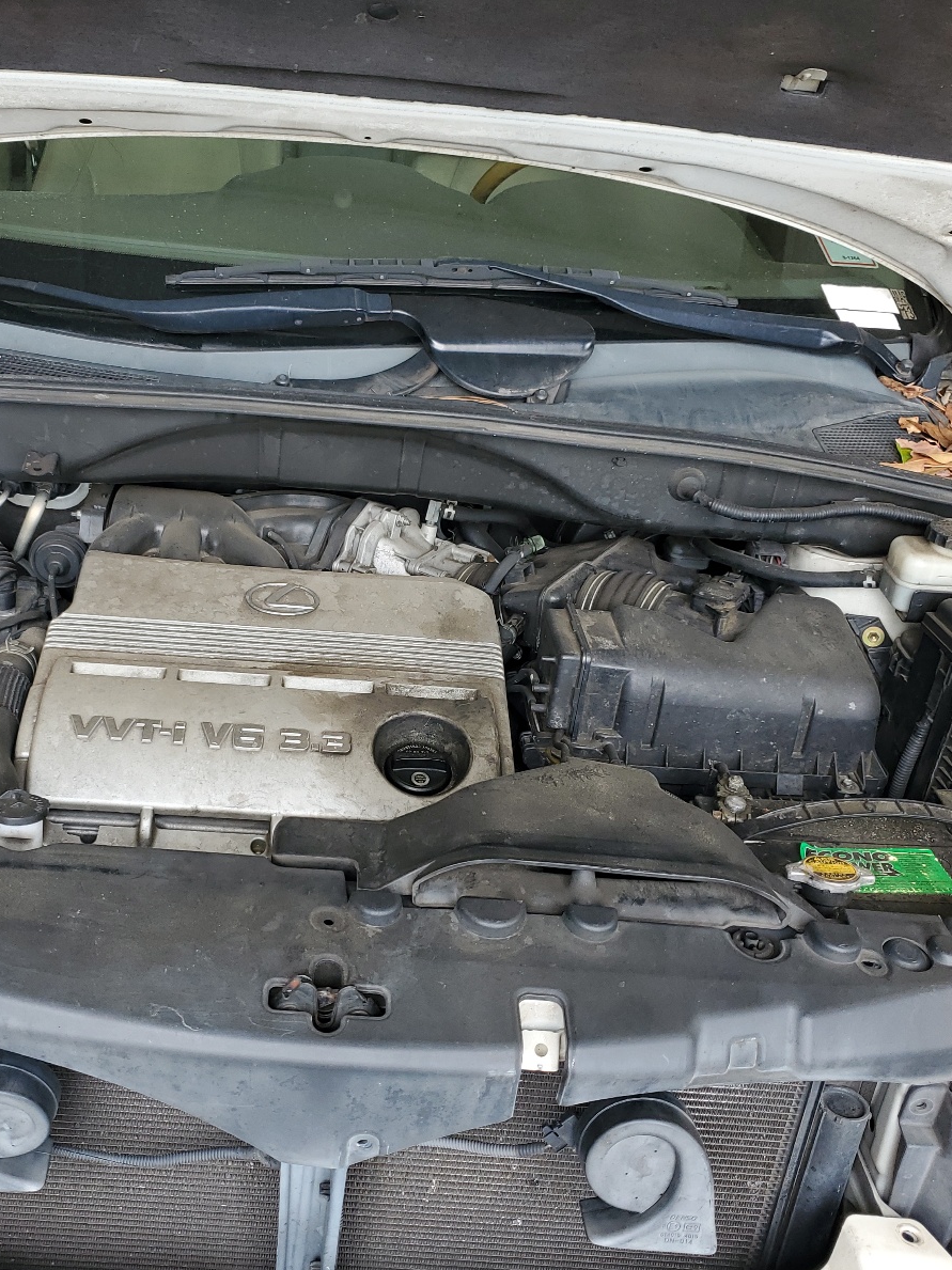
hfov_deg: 40.2
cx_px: 319
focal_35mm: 35
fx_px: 1284
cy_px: 639
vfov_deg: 52.6
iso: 50
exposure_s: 1/141
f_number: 1.5
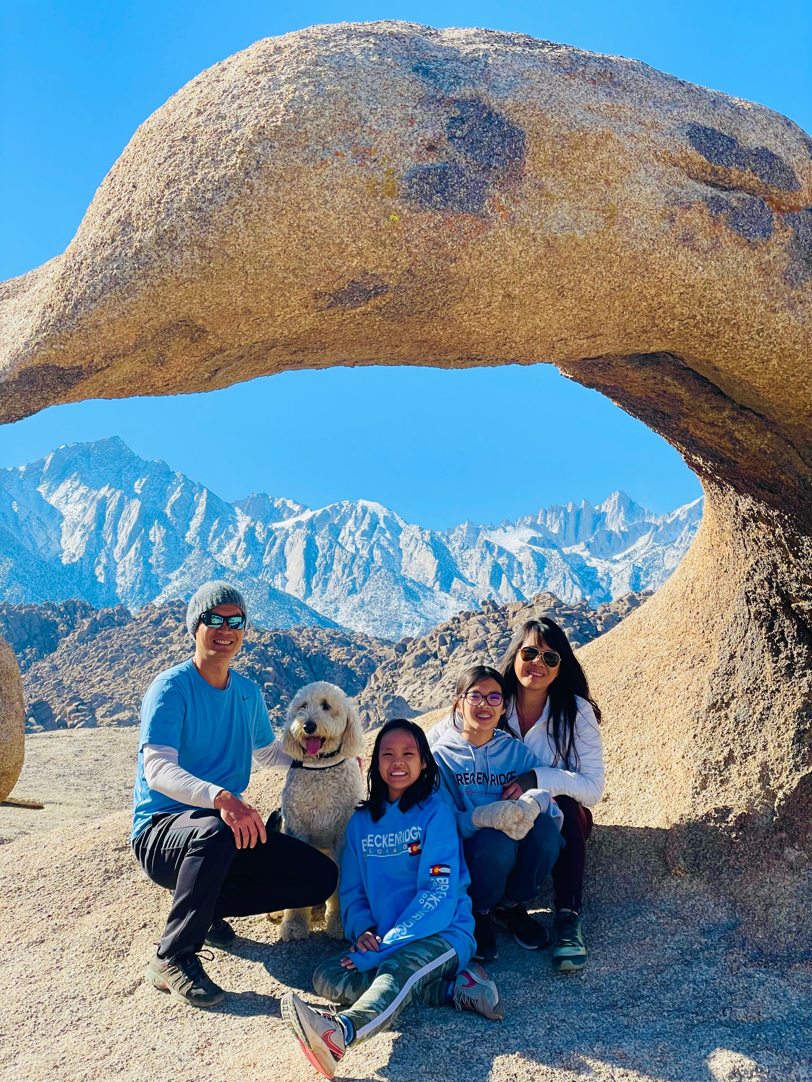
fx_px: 1626
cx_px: 406
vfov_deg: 36.8
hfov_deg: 28.0
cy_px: 541
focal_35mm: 52
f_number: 2
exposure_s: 1/1497
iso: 25
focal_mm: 6
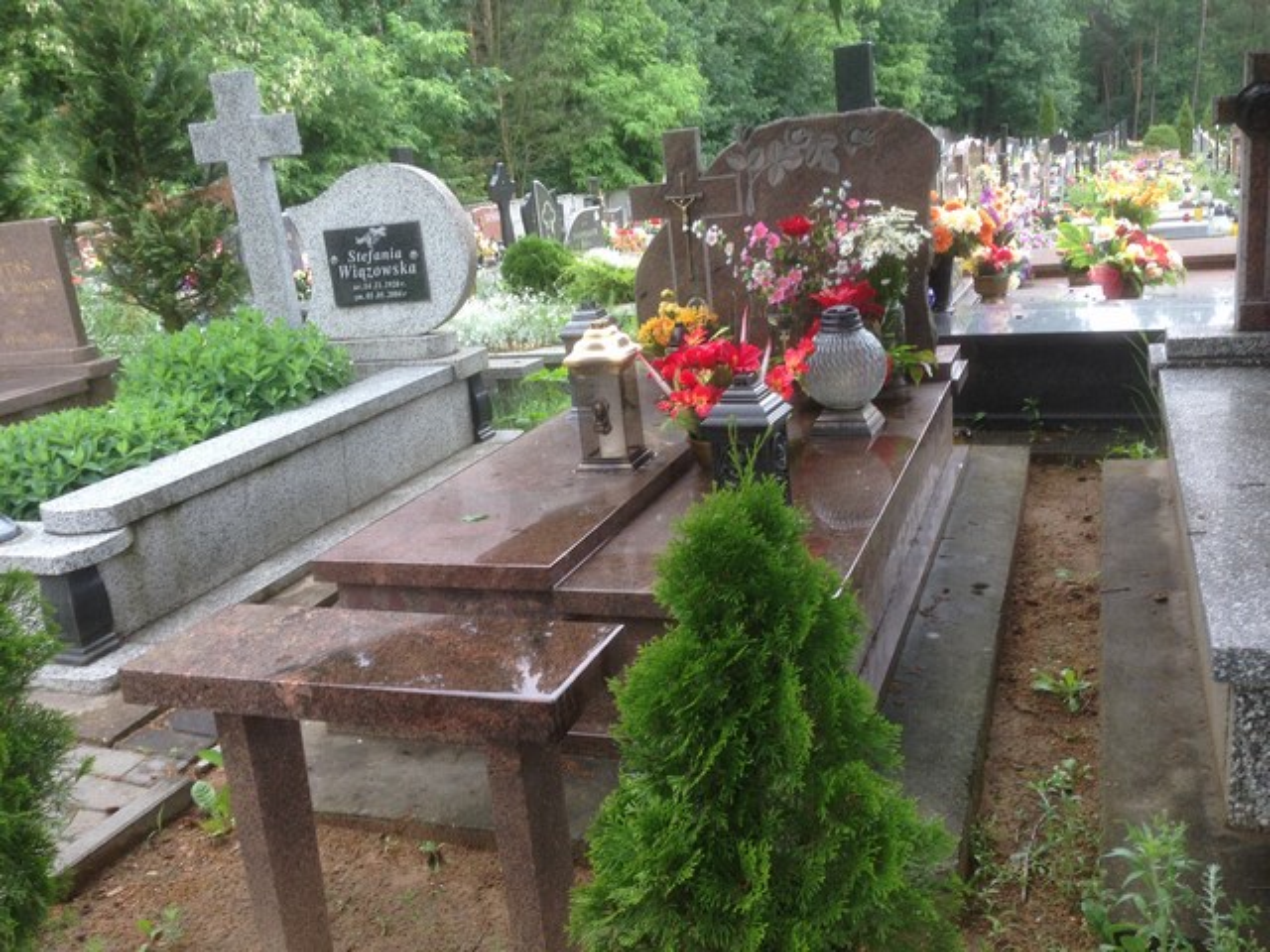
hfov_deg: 55.4
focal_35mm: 33
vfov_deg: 42.9
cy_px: 476
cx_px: 635
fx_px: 1211
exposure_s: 1/120
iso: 64
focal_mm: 4.12
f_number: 2.4
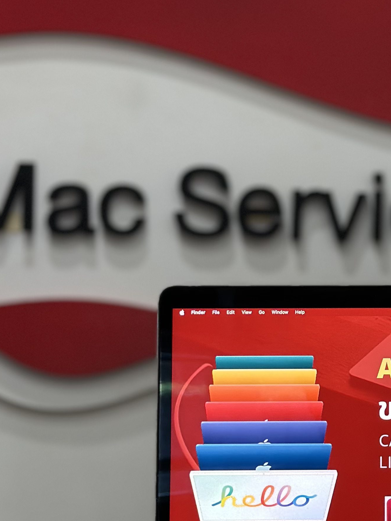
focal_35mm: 109
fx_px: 1642
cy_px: 229
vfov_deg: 18.0
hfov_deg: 13.4
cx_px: 413
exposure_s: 1/65
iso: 125
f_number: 1.78
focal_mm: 6.86
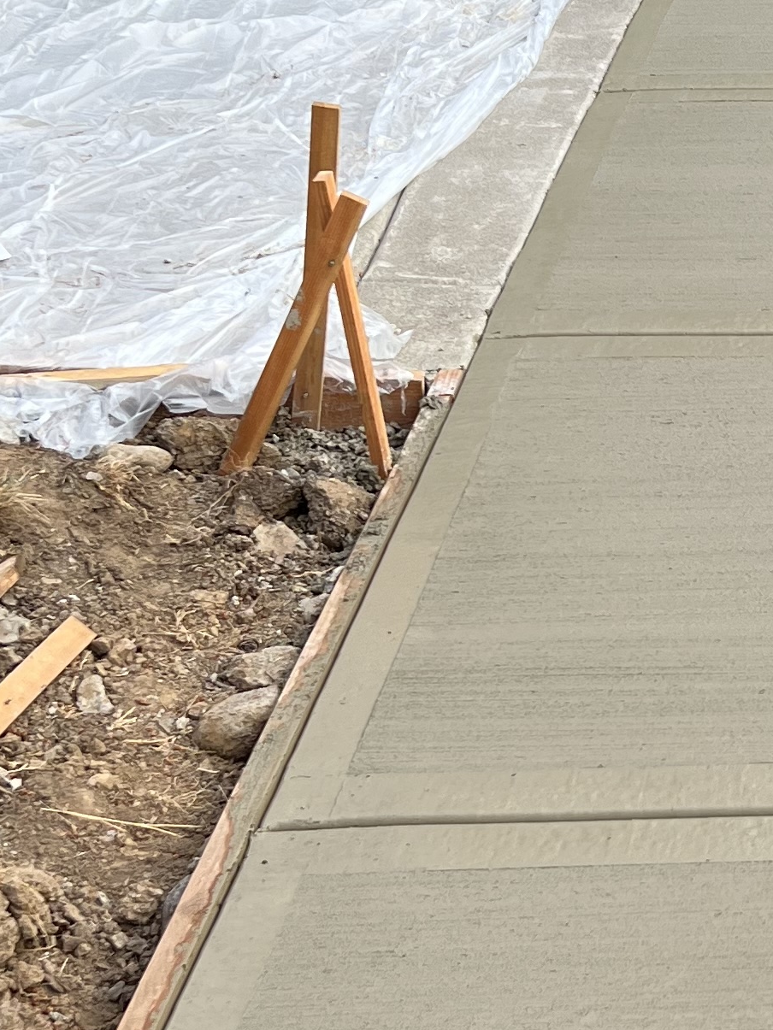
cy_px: 561
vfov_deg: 22.5
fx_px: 2590
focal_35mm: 87
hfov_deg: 16.2
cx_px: 975
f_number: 1.5
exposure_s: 1/597
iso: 50
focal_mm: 5.7
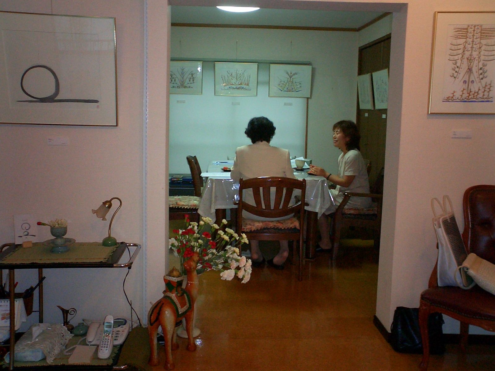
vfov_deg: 38.7
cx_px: 248
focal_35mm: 37
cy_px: 186
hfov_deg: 50.1
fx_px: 529
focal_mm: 5.6
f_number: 3.5
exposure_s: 1/40
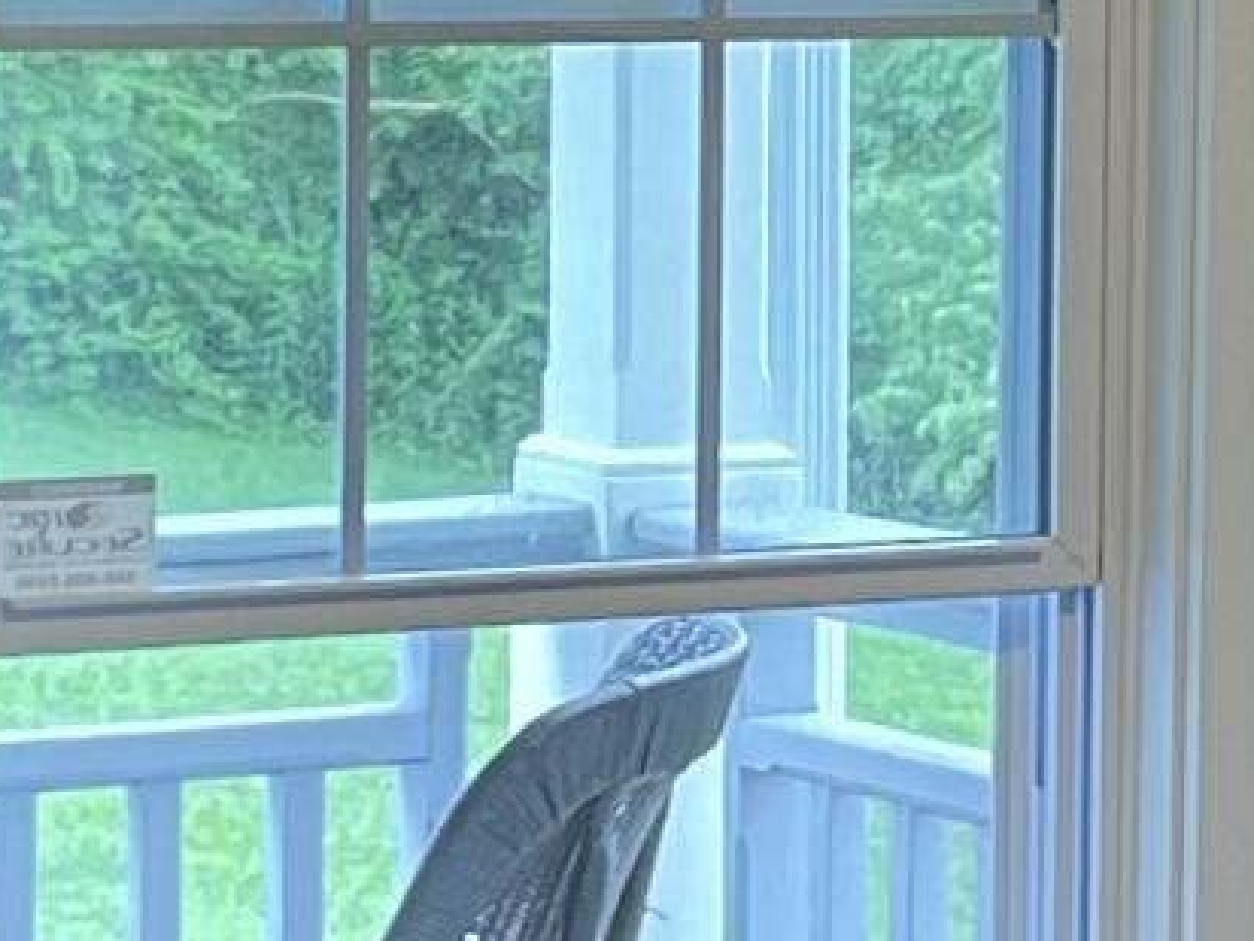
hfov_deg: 10.4
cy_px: -36
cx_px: 990
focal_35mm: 189
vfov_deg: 7.8
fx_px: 6849
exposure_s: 1/60
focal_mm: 4.2
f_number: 1.6
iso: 125
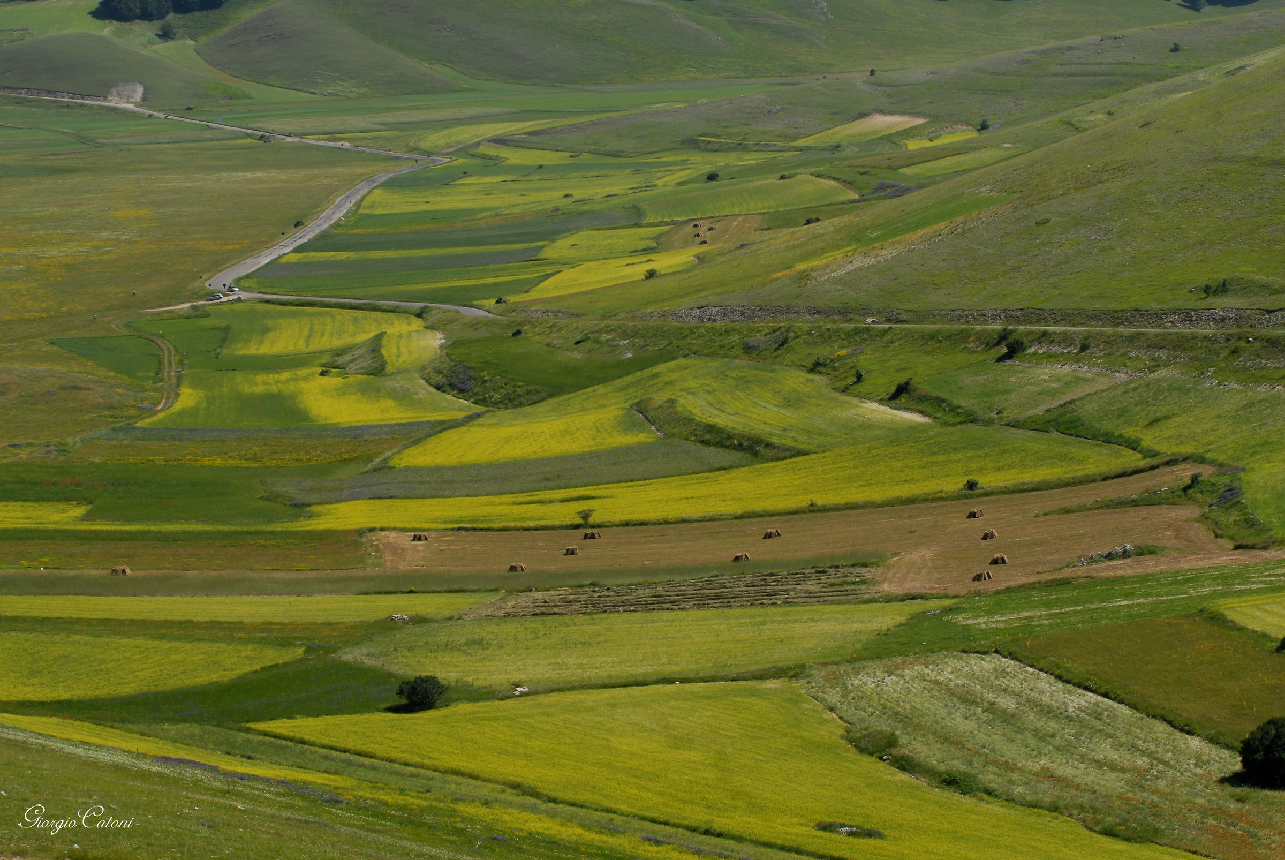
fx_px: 3752
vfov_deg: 13.1
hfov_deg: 19.4
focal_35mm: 105
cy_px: 430
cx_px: 642
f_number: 9
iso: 200
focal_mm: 70
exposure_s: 1/320
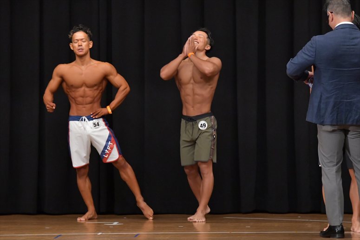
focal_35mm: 270
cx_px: 180
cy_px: 120
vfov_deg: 5.1
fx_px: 2699
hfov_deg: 7.6
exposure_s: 1/400
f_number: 5.6
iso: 6400
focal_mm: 180
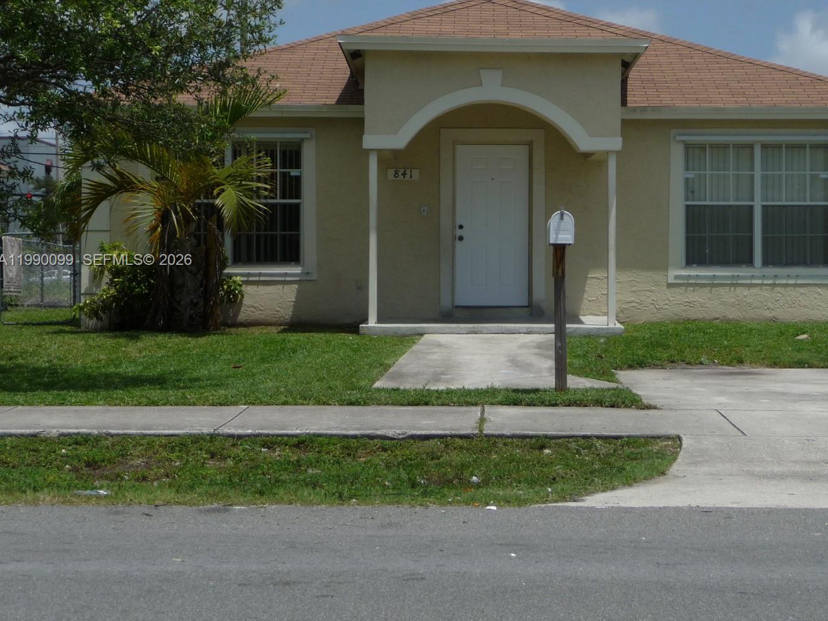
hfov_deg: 27.3
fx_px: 1698
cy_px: 261
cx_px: 502
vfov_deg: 20.7
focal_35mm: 71
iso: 100
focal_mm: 9.8
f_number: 4.4
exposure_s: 1/1000
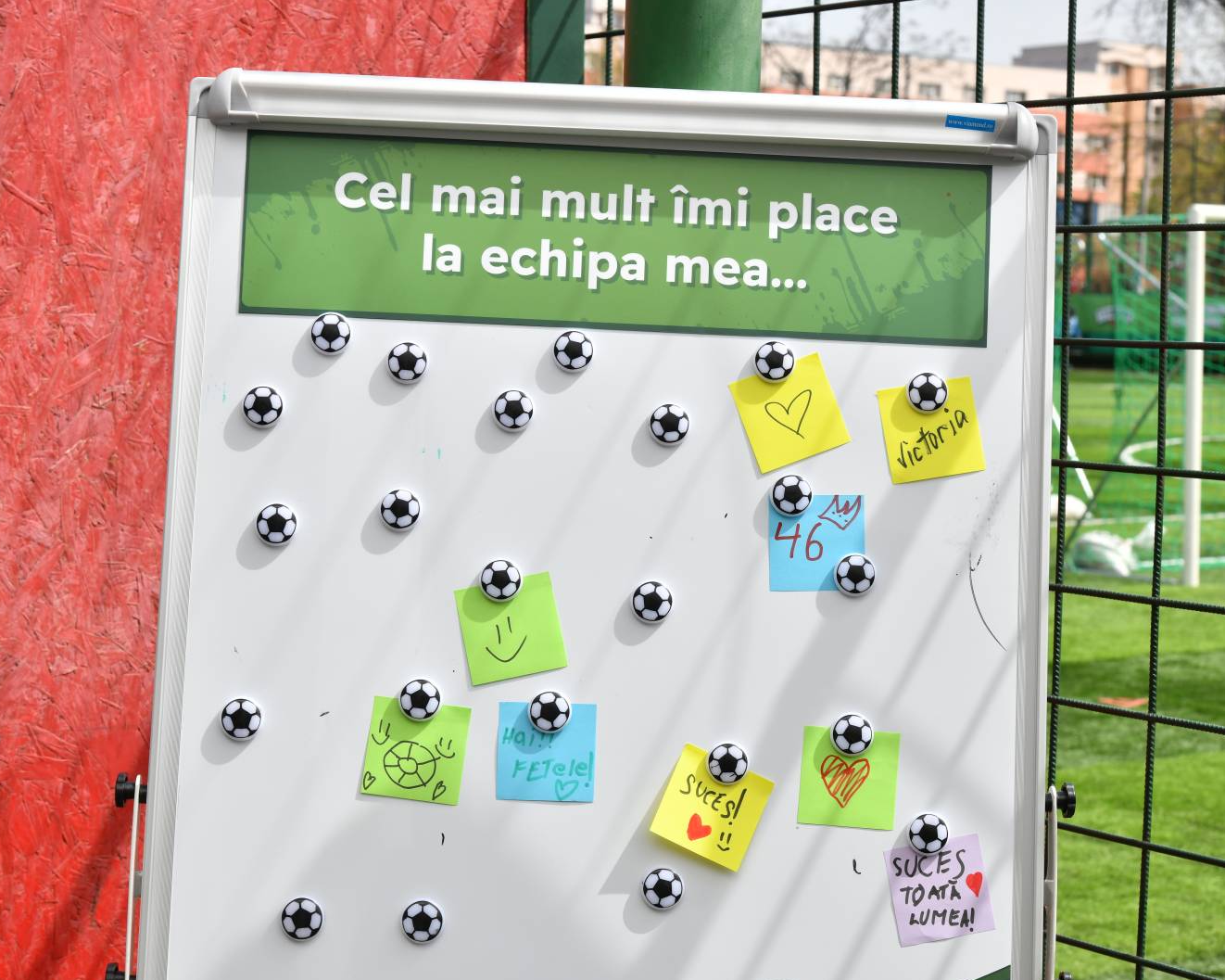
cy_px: 494
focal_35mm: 75
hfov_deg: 25.4
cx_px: 667
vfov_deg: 20.4
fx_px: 2719
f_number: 8
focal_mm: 66
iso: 400
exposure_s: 1/500
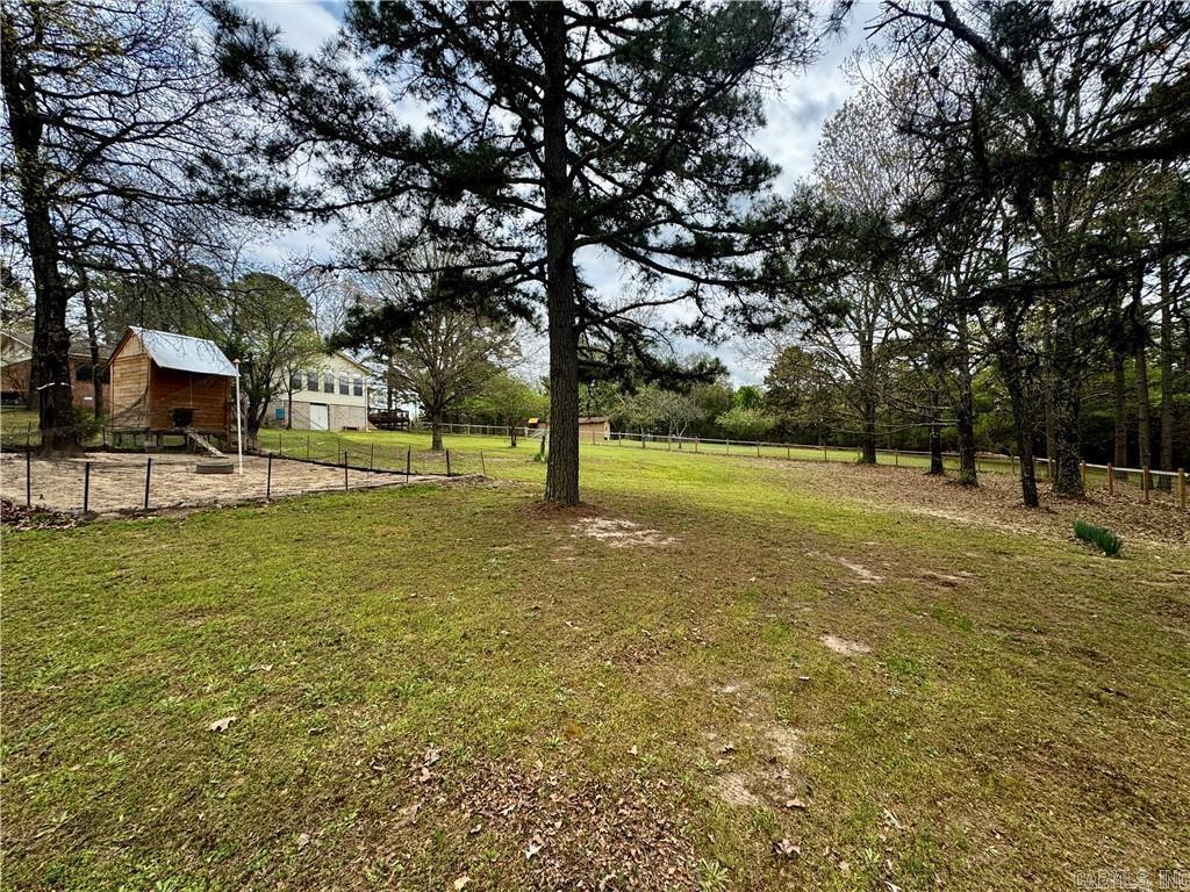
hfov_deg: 102.1
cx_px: 595
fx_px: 481
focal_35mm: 14
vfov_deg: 85.7
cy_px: 446
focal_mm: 2.22
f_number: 2.2
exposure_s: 1/707
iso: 50
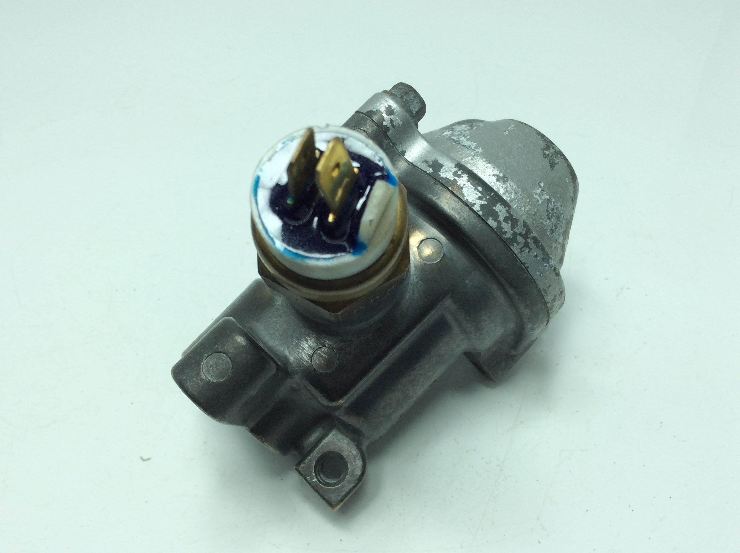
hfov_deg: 56.9
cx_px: 370
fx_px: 683
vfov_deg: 44.1
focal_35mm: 32
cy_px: 276
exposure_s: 1/440
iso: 32
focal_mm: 3.3
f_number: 2.4
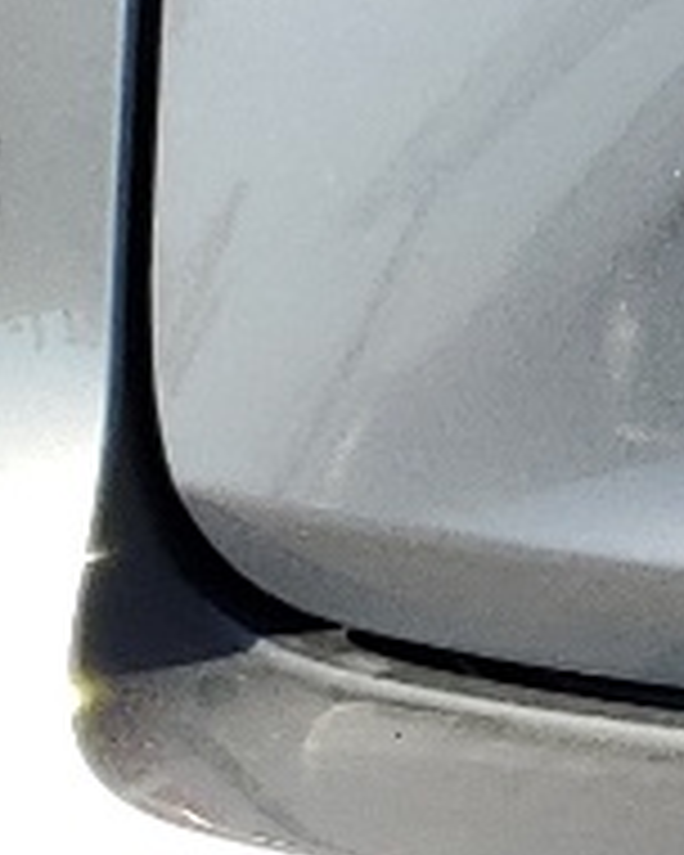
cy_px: -112
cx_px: 3020
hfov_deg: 5.8
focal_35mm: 214
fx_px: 5415
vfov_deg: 8.9
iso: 50
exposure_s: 1/2000
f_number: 1.5
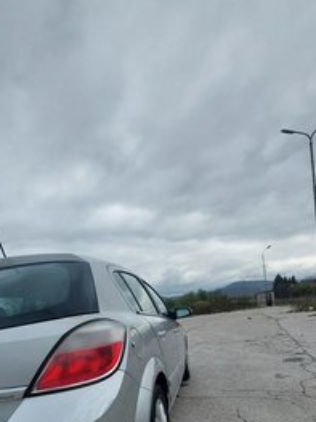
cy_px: 335
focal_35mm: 21
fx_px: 256
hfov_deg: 62.1
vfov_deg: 71.5
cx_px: 110
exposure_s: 1/1636
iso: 50
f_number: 2.2
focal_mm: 1.74
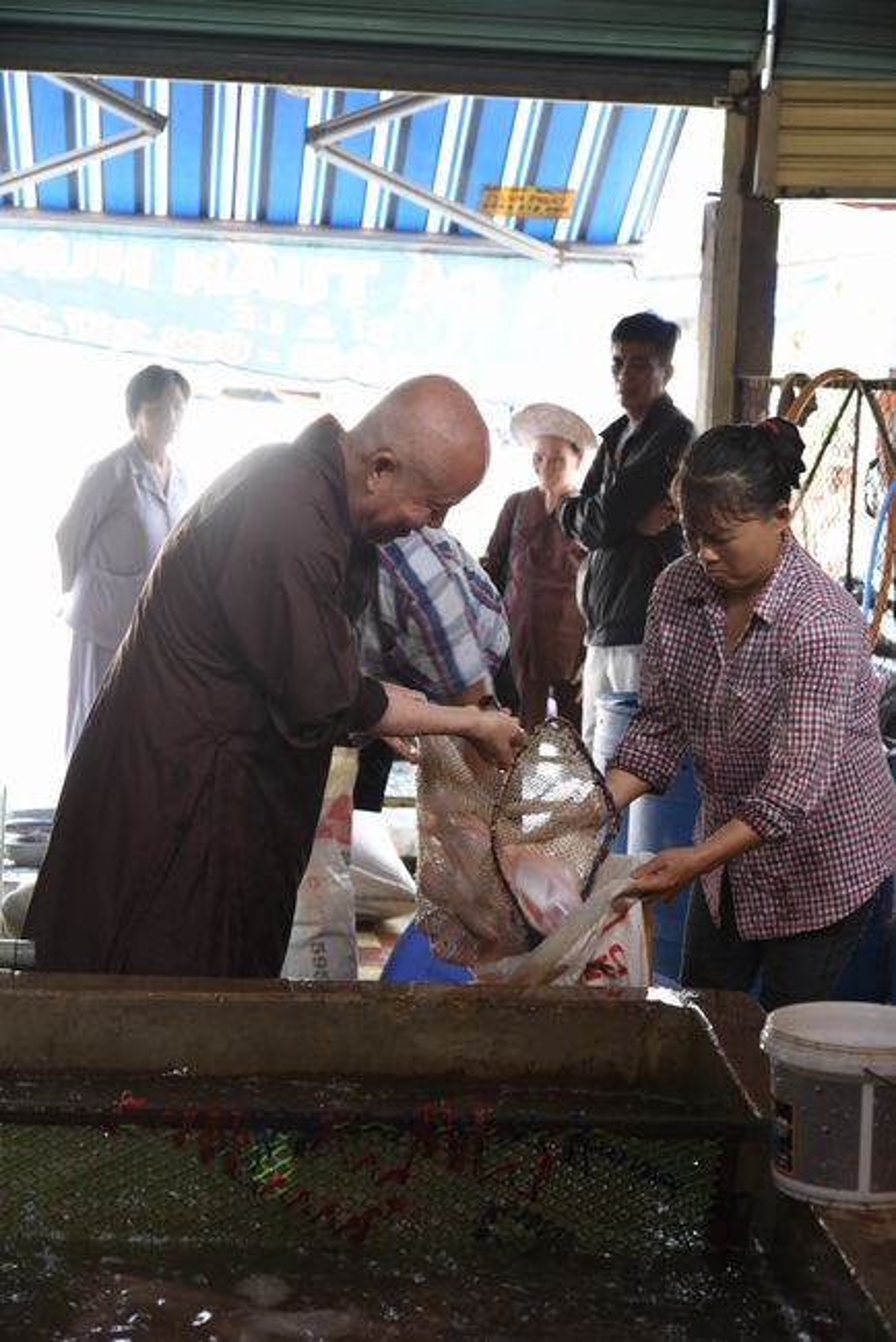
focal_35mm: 75
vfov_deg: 27.0
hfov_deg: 18.2
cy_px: 671
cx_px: 448
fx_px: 2797
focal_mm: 75
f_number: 5.6
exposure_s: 1/50
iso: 720
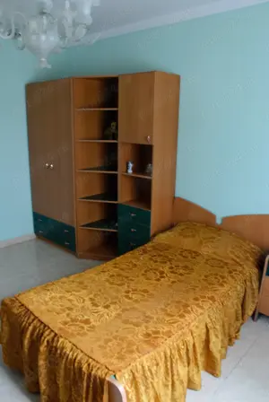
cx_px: 134
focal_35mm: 27
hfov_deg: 48.1
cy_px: 201
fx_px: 302
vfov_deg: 67.3
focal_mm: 18
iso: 640
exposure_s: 1/15
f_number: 3.5
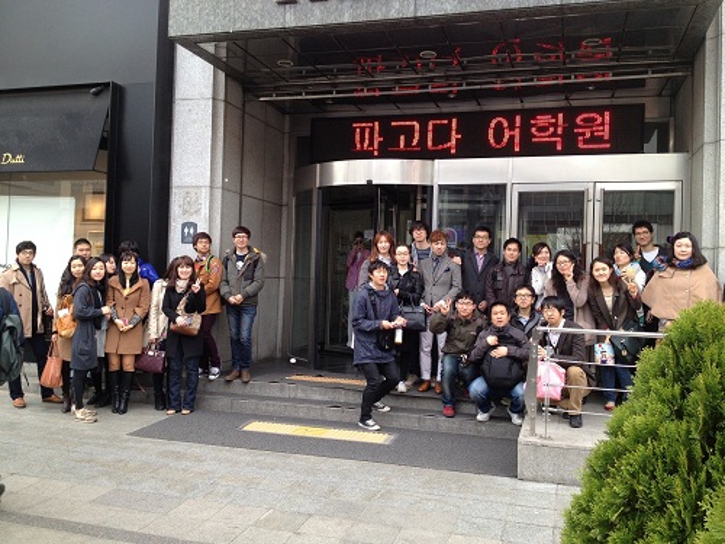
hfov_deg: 52.6
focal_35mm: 35
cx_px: 362
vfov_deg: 40.7
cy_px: 272
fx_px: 733
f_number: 2.4
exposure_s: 1/144
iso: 64
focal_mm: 4.28
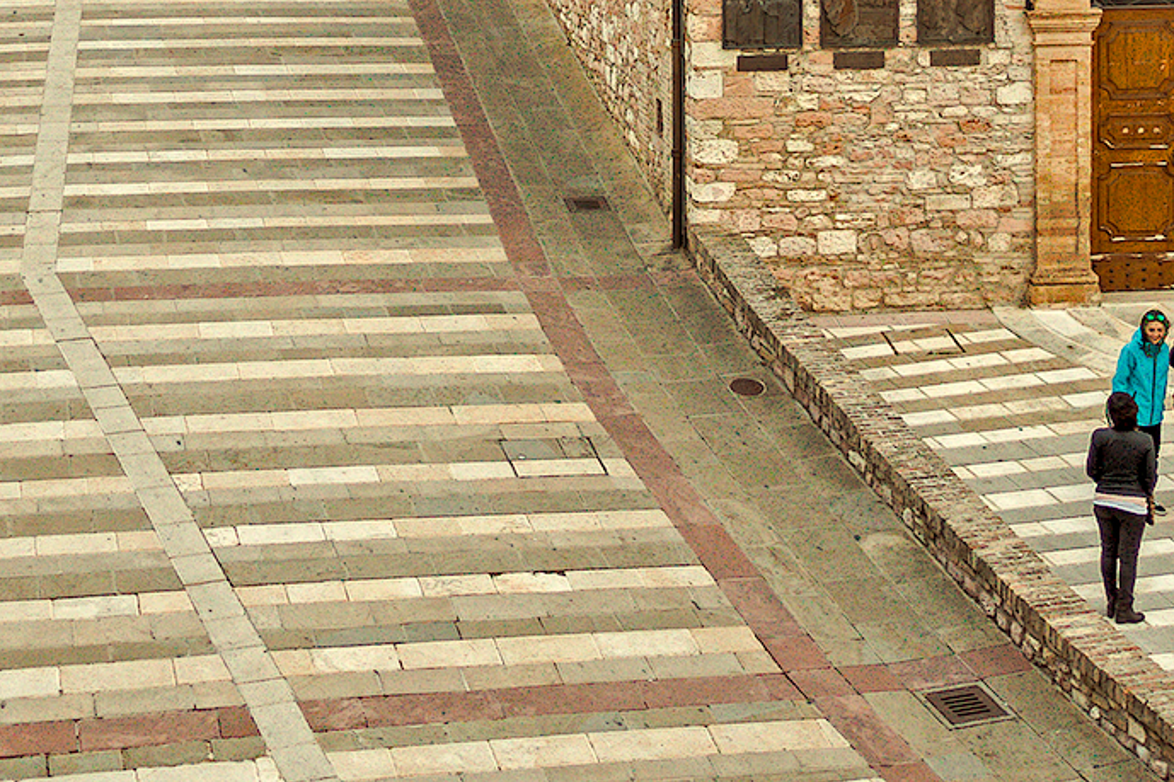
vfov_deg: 15.0
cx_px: 463
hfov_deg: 23.3
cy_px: -225
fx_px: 2836
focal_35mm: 87
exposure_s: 1/25
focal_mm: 15
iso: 400
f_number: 2
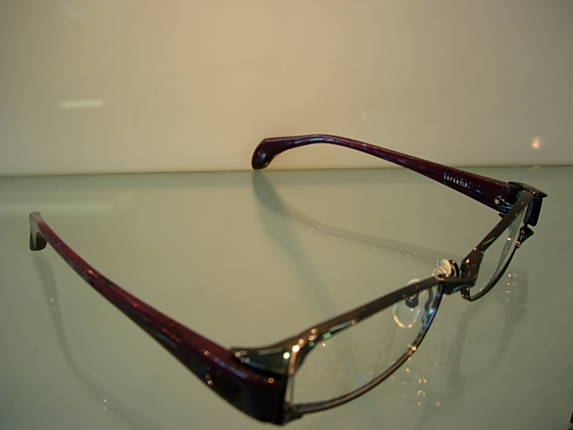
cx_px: 286
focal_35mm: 38
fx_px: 629
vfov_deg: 37.7
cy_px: 215
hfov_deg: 49.0
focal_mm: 7.8
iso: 64
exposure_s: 1/111
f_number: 2.8
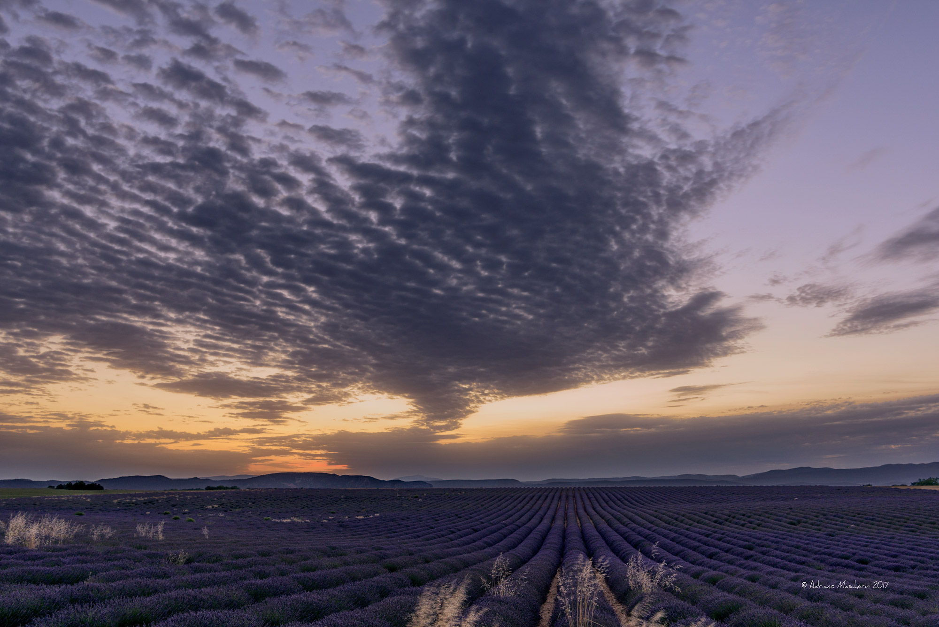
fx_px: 835
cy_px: 314
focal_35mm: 32
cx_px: 470
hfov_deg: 58.7
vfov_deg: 41.1
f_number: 11
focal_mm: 32
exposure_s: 2
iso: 200
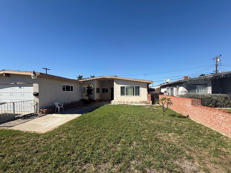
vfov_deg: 81.7
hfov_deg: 98.0
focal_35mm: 15
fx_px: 100
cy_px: 92
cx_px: 108
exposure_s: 1/1961
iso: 50
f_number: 2.2
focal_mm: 2.22
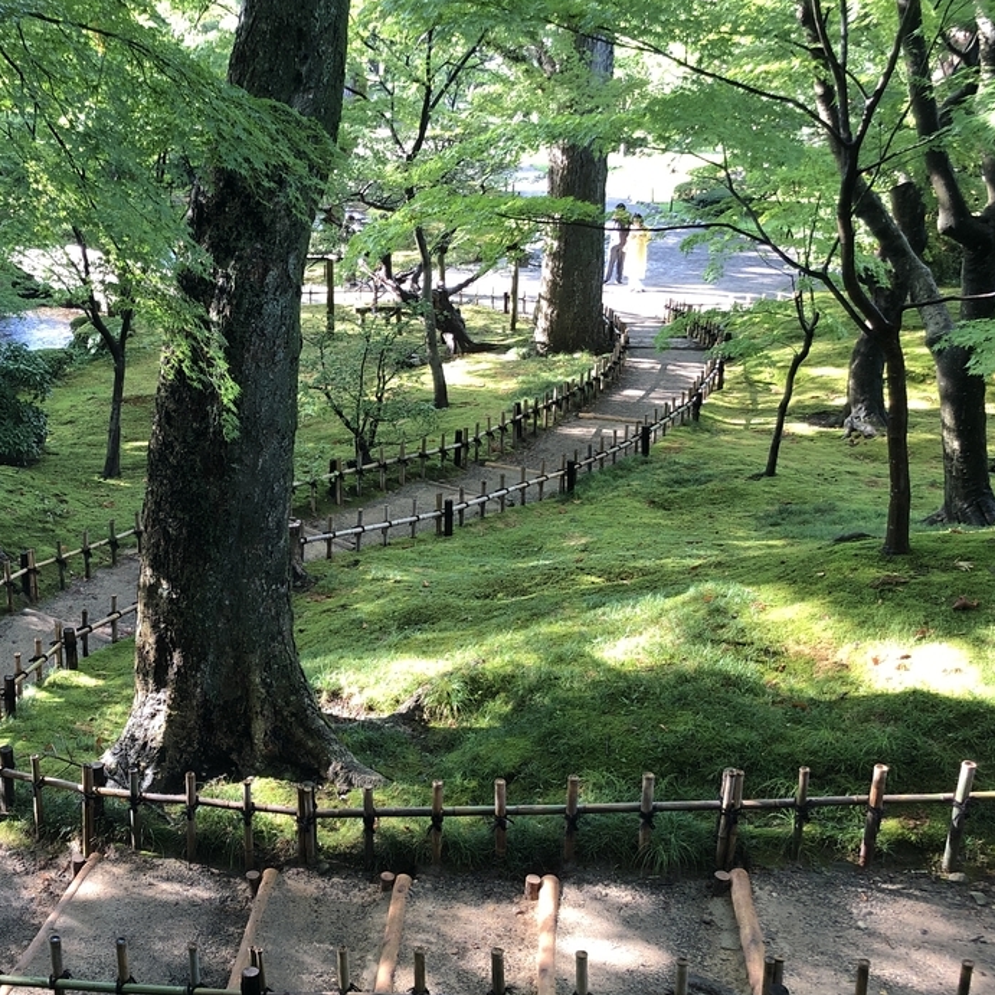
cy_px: 503
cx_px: 216
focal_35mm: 43
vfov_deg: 39.2
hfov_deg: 37.9
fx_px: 1398
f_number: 1.8
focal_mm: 4
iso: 25
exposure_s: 1/40
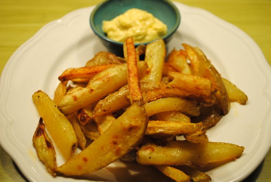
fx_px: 328
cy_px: 91
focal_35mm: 44
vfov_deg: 31.0
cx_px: 136
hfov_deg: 44.9
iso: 320
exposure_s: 1/30
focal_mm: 29
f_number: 4.5
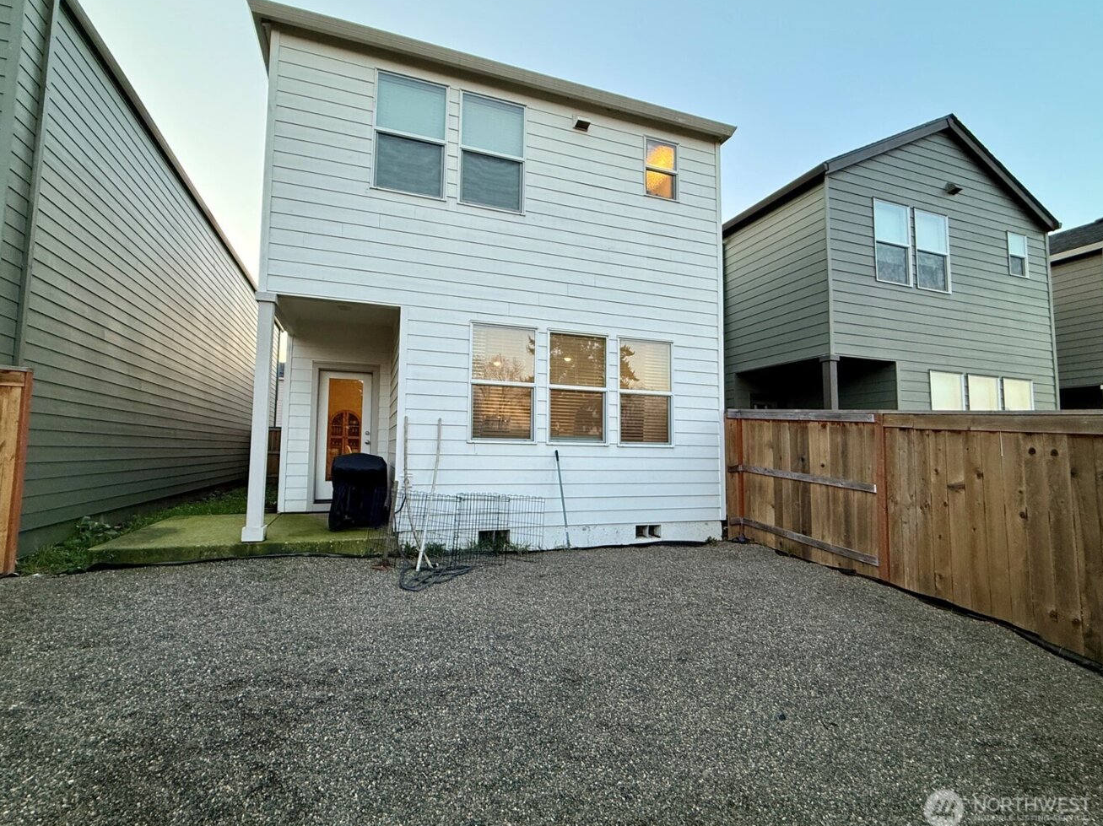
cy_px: 396
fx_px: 478
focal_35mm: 15
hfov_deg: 98.1
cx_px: 522
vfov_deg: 81.7
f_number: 2.2
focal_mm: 2.22
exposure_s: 1/120
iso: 200
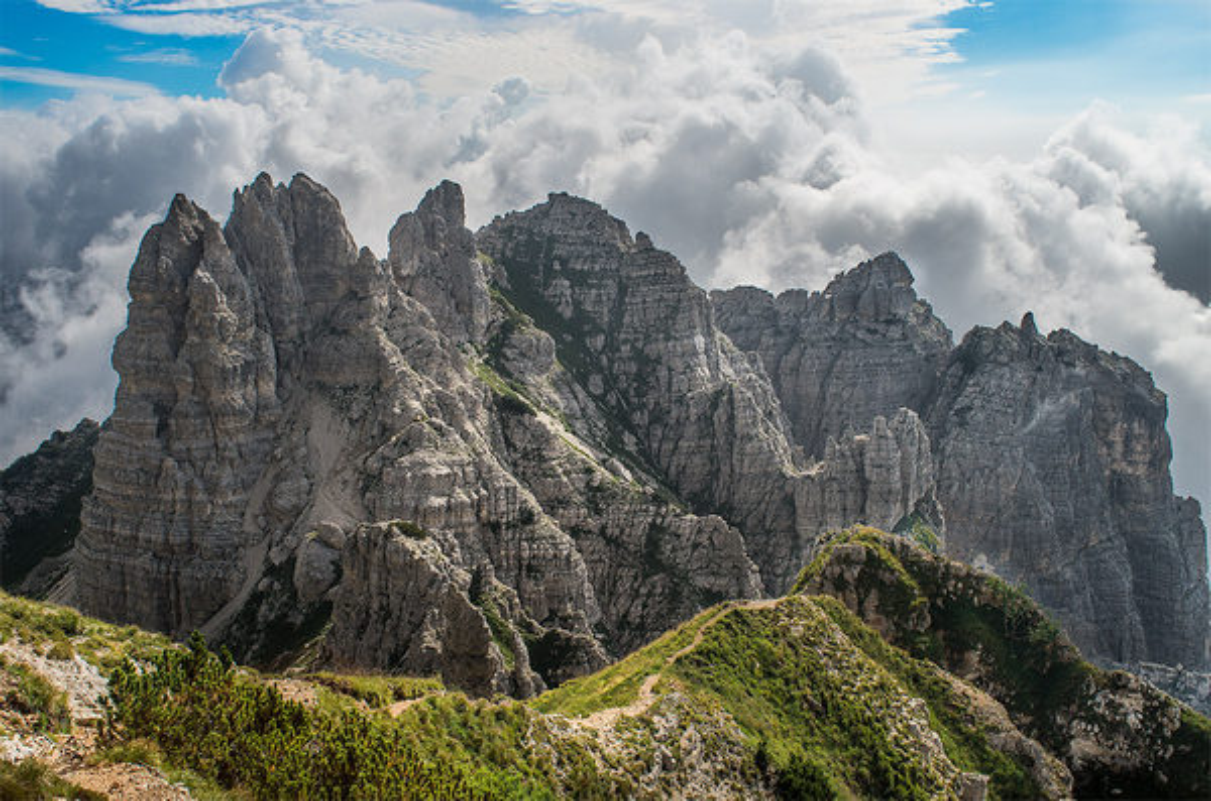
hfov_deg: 62.0
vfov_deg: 43.4
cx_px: 606
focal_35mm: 30
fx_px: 1007
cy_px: 400
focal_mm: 20
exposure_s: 1/500
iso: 200
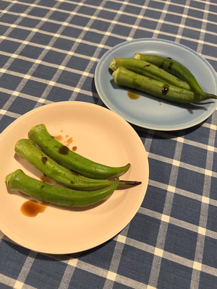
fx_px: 217
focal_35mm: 26
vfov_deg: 67.3
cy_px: 144
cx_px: 108
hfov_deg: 53.1
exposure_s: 1/50
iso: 100
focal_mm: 5.1
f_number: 1.6
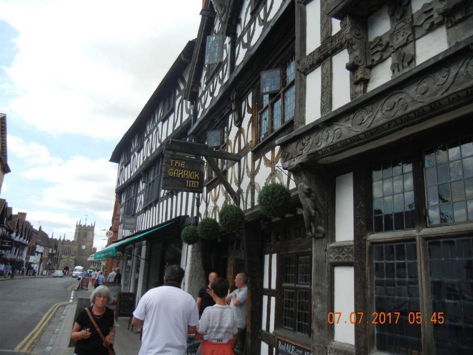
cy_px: 178
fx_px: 410
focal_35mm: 30
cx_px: 236
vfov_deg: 46.8
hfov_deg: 60.0
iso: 160
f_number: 7
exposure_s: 1/257
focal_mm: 5.4
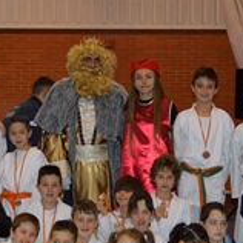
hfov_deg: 11.3
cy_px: 126
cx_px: 105
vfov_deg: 11.3
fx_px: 1231
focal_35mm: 155
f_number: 4.2
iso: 640
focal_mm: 30
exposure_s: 1/60
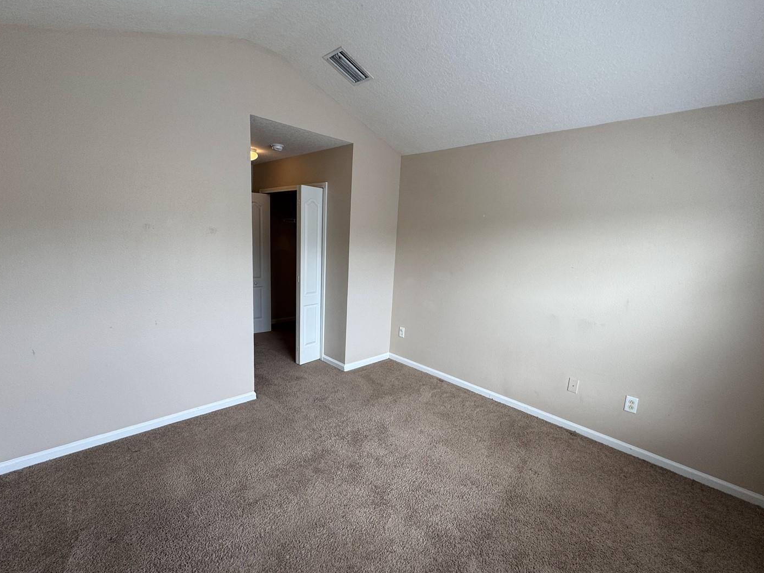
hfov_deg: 94.5
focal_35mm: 16
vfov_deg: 78.1
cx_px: 386
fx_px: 353
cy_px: 294
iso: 80
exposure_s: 1/99
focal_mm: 2.22
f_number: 2.2
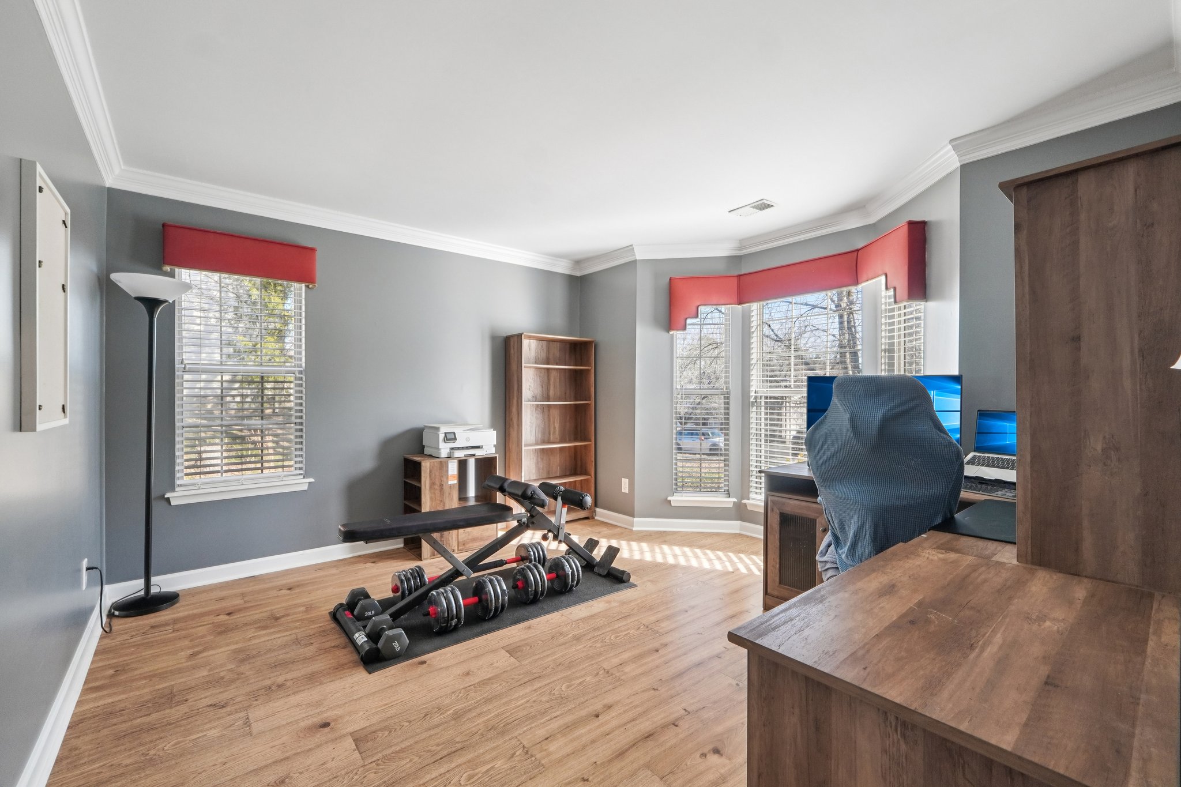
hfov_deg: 100.4
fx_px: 492
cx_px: 590
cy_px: 394
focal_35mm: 15
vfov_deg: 77.3
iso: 100
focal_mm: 10
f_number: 8
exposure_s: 1/30
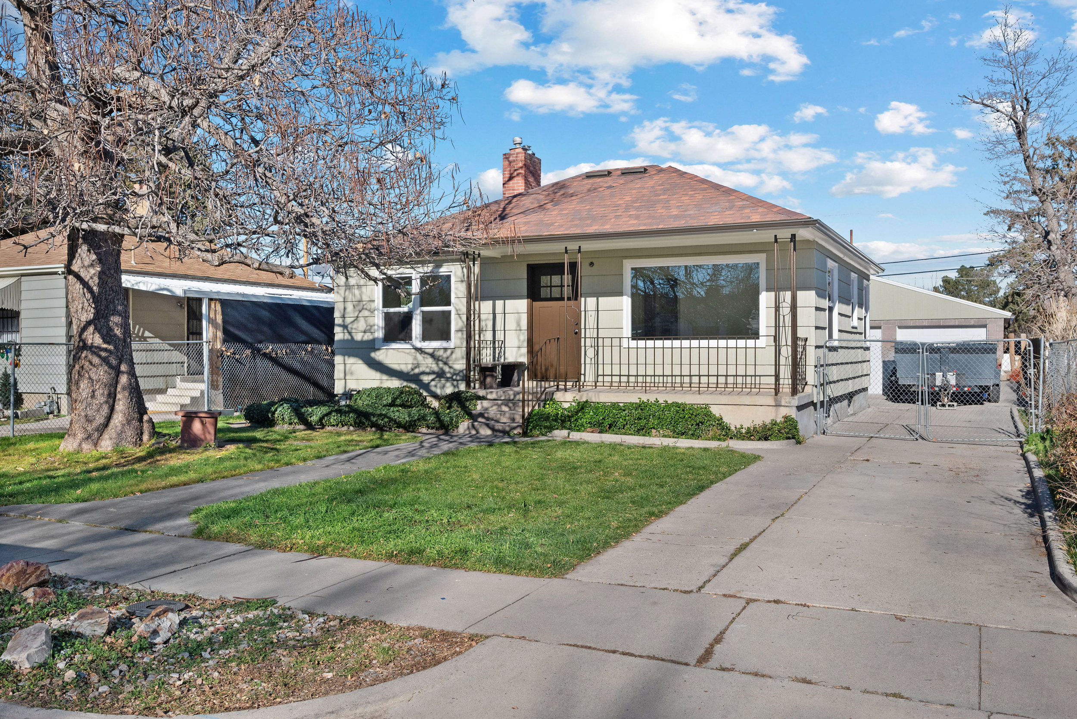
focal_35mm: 28
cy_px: 360
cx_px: 538
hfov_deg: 64.5
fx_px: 853
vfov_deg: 45.7
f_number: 8
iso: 800
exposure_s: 1/400
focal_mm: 28.5
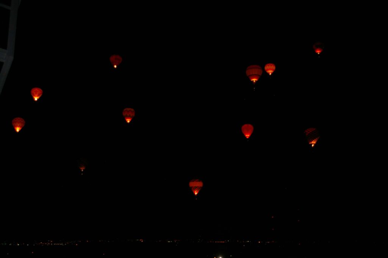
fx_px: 501
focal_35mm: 46
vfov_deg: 28.9
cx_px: 194
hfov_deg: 42.4
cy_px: 129
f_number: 4.5
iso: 400
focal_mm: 31
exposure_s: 1/45
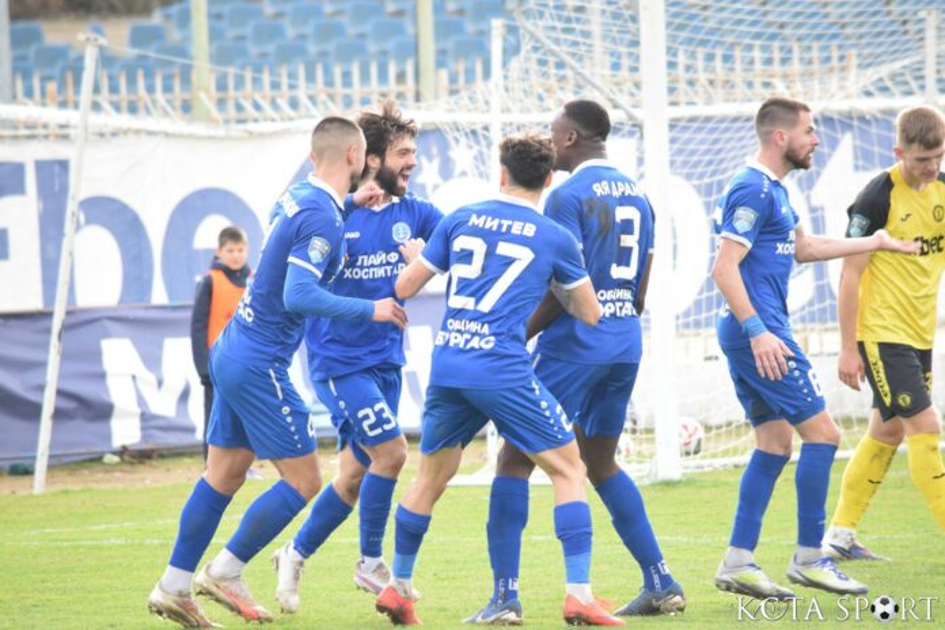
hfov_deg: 5.7
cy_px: 315
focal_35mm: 360
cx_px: 472
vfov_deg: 3.8
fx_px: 9449
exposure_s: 1/640
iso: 1600
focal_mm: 240
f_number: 5.3
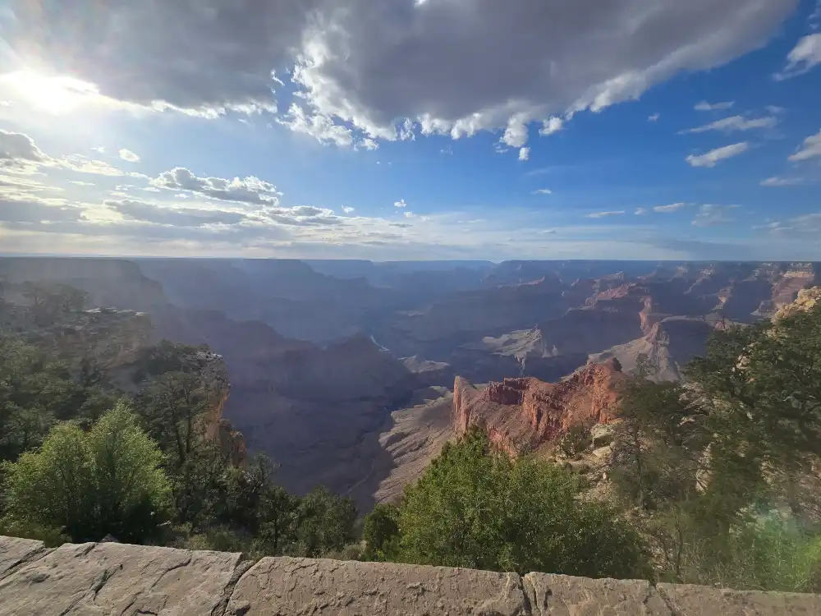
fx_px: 308
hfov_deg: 106.2
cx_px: 410
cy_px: 308
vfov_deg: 89.9
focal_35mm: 13
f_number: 2.2
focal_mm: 2.2
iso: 50
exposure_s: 1/3647
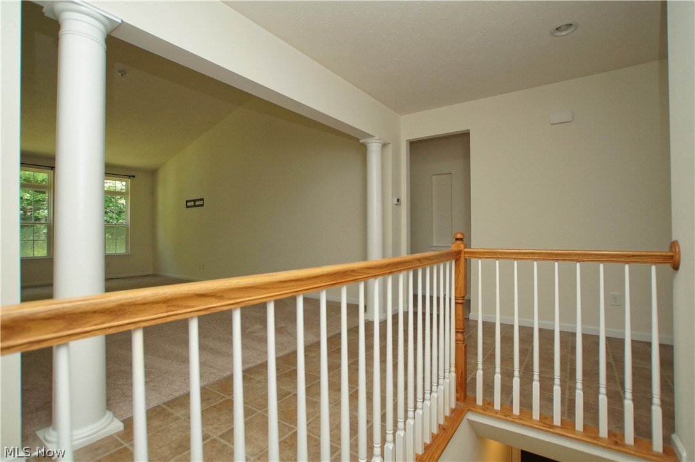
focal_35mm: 16
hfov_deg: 95.0
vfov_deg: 72.0
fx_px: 318
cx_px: 348
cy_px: 231
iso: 800
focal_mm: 11
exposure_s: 1/160
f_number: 4.5
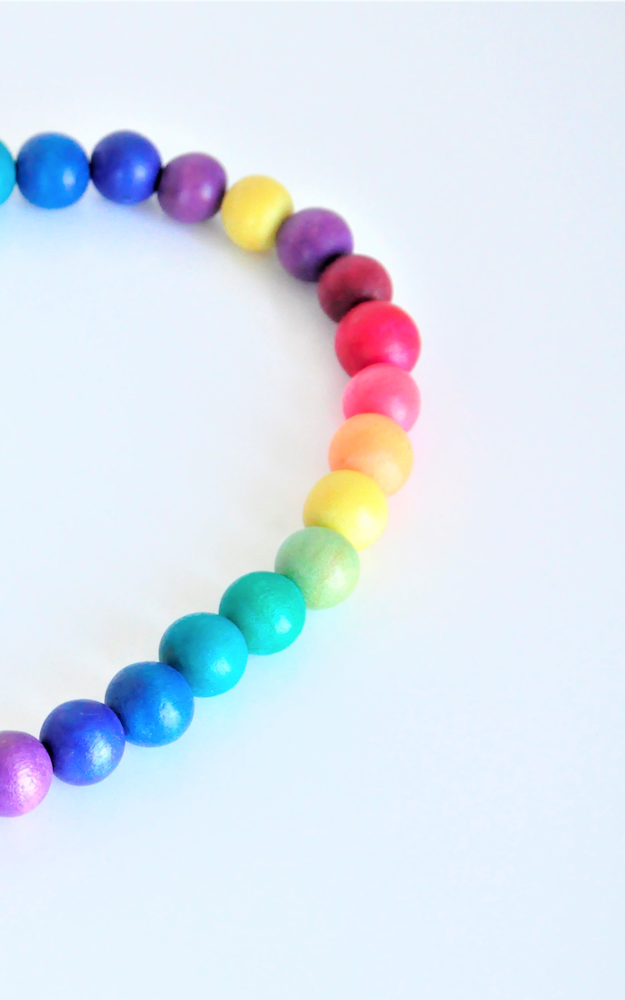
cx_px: -103
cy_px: 501
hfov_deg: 10.7
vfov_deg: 17.4
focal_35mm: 120
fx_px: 3271
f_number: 8
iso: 2800
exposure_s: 1/125
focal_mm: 52
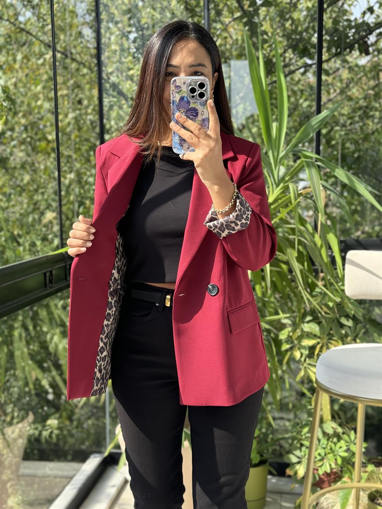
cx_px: 191
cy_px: 254
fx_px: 706
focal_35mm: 48
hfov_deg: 30.3
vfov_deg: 39.7
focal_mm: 6.76
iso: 64
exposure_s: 1/331
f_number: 1.78
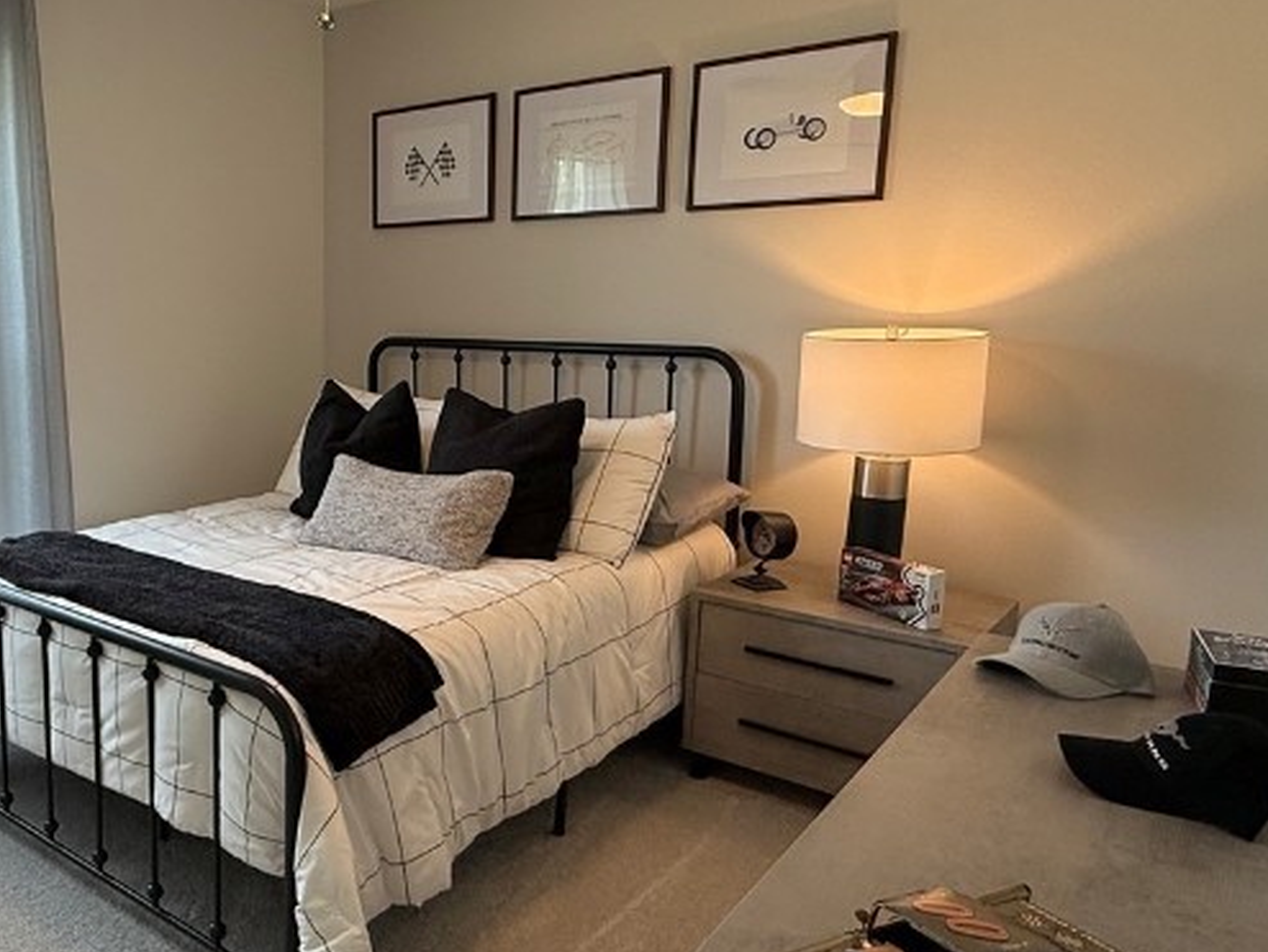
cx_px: 267
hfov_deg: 57.4
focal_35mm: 29
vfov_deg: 48.3
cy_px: 472
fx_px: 1063
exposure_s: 1/120
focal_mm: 2.22
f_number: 2.2
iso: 125
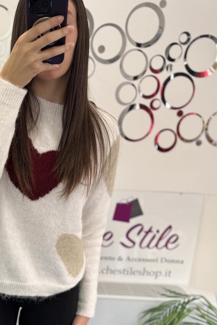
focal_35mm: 44
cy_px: 280
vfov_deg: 41.7
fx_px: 398
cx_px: 31
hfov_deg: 29.5
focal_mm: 6.76
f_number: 1.78
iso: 100
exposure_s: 1/100
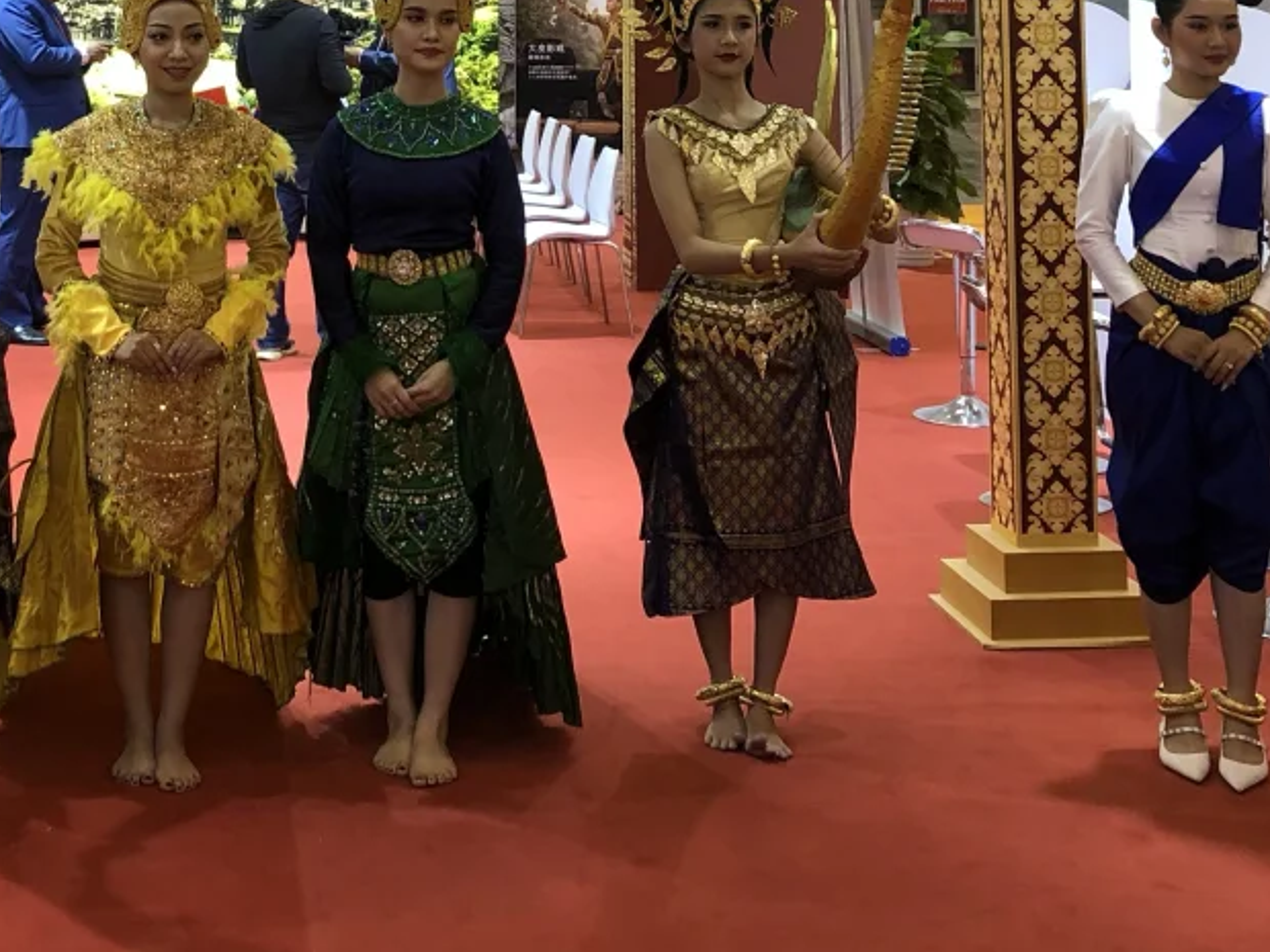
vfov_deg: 21.2
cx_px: 377
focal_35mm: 65
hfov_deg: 29.5
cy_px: -149
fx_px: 2385
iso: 32
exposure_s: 1/33
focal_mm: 4
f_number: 1.8
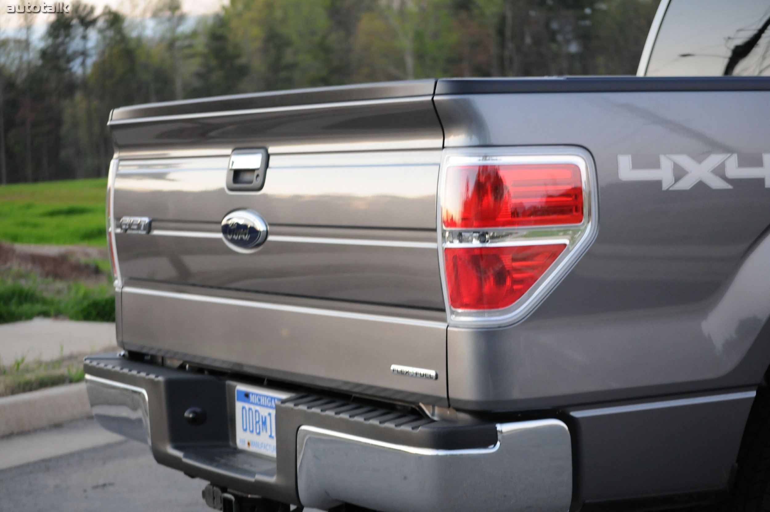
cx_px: 385
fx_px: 1763
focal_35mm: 82
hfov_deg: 24.6
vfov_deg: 16.5
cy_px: 256
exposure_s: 1/30
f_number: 4
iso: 800
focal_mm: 55
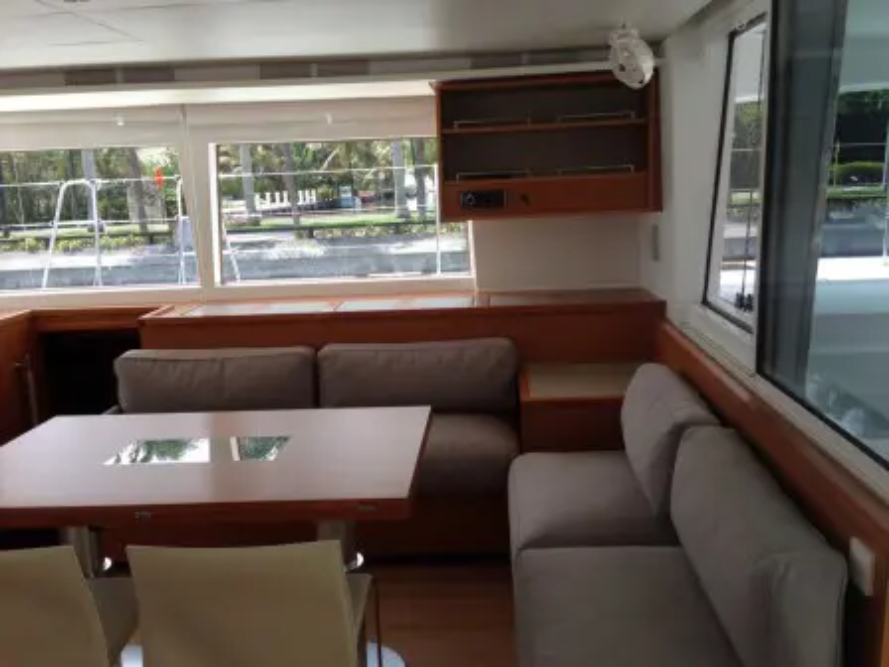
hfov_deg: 55.4
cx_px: 444
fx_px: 847
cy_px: 334
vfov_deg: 42.9
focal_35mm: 33
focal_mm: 4.12
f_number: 2.4
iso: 50
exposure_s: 1/245
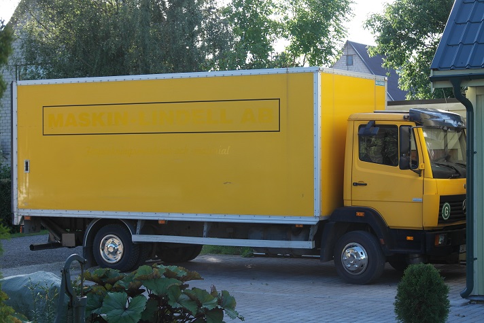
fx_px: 1035
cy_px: 162
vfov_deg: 17.7
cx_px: 242
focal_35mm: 77
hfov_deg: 26.3
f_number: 4
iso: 200
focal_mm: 50
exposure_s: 1/160
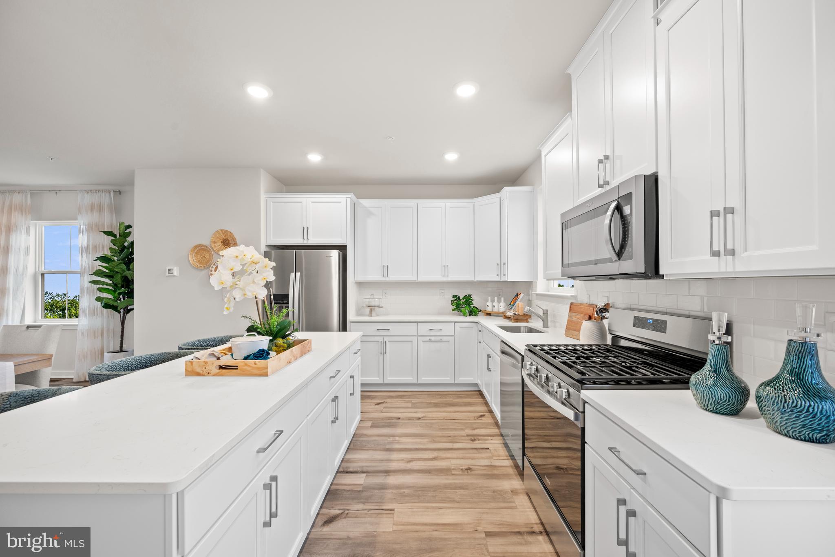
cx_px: 418
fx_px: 325
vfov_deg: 81.3
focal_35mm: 14
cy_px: 278
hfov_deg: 104.2
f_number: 8
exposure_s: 1/2
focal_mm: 14
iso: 400
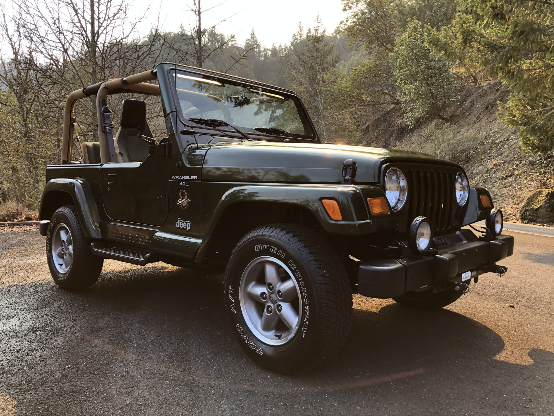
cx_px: 277
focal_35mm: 28
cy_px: 208
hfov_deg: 63.4
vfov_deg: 49.7
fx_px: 448
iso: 20
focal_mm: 3.99
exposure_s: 1/126
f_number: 1.8
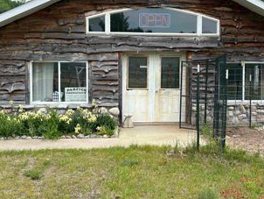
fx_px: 328
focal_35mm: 43
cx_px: 151
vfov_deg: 33.6
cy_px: 83
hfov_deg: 43.7
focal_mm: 5.96
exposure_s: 1/2208
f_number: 1.6
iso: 64
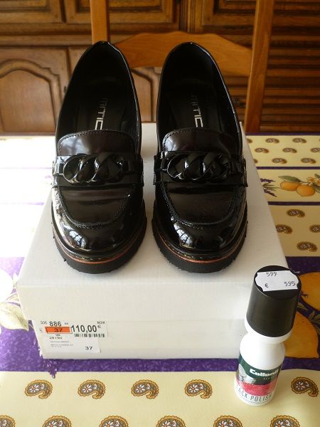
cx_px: 160
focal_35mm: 34
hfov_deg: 41.8
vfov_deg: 54.0
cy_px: 214
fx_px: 419
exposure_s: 1/80
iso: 80
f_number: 3.2
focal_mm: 6.1
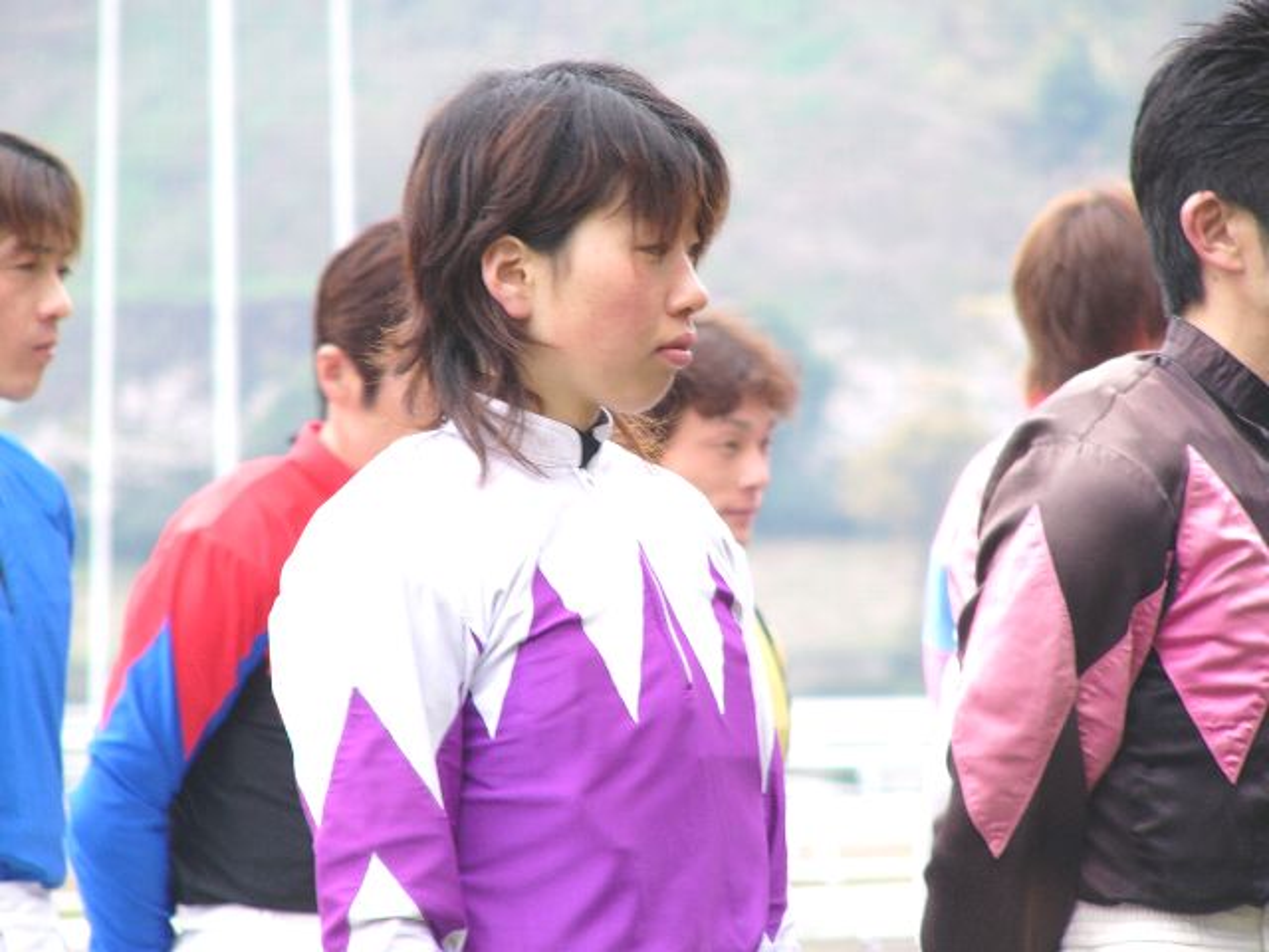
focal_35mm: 310
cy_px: 476
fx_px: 11364
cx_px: 634
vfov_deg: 4.8
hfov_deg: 6.4
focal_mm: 51.6
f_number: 4
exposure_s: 1/80
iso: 50
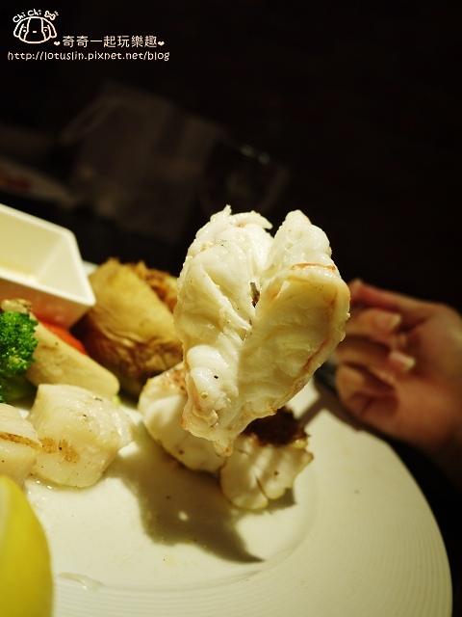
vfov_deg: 63.4
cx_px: 231
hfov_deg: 49.7
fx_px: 498
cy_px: 308
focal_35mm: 28
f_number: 2.5
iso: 160
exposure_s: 1/60
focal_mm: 14
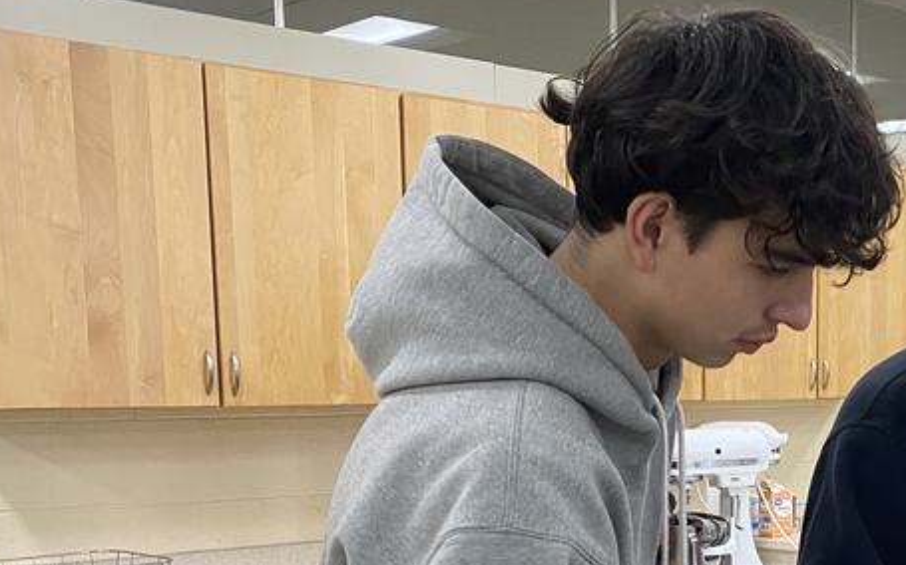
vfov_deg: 20.1
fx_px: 1530
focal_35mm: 62
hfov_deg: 31.5
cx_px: 810
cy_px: 611
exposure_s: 1/60
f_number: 1.8
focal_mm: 4.25
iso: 250
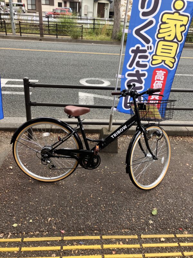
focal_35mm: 28
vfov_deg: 63.4
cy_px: 129
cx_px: 96
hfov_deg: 49.7
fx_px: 208
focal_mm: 3.99
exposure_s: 1/157
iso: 25
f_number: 1.8
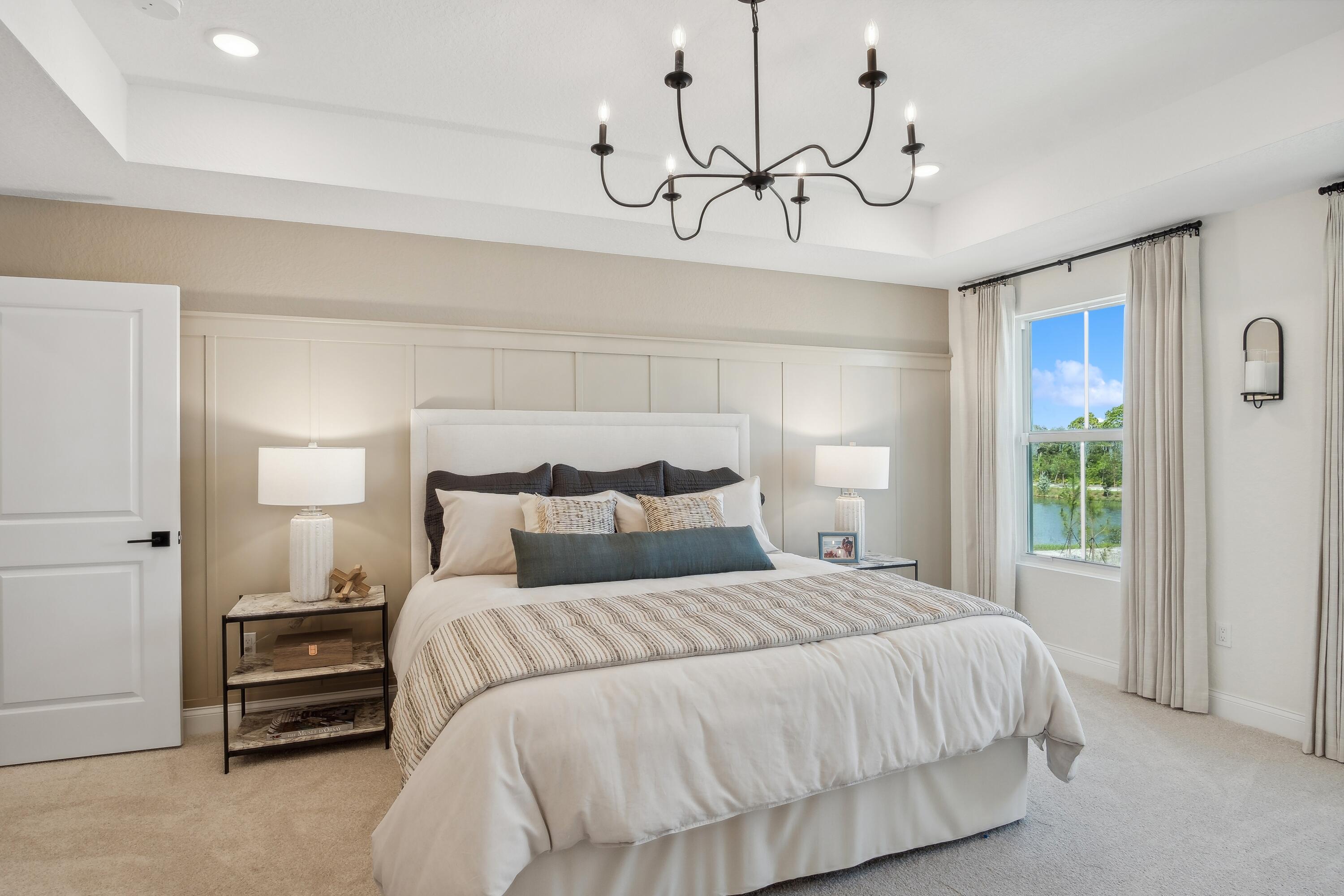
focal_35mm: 18
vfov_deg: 67.4
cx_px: 672
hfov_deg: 90.0
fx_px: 672
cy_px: 448
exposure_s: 1/40
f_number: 9
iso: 200
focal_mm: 12
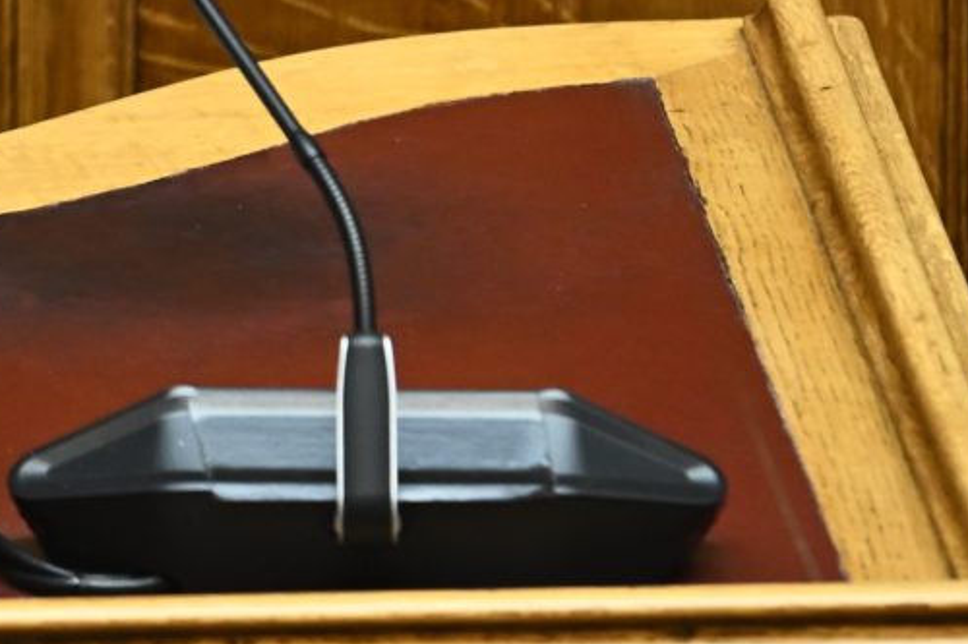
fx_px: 41823
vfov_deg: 0.9
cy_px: -629
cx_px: -834
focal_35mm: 1556
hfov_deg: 1.3
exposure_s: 1/200
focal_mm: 380
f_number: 6
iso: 3200
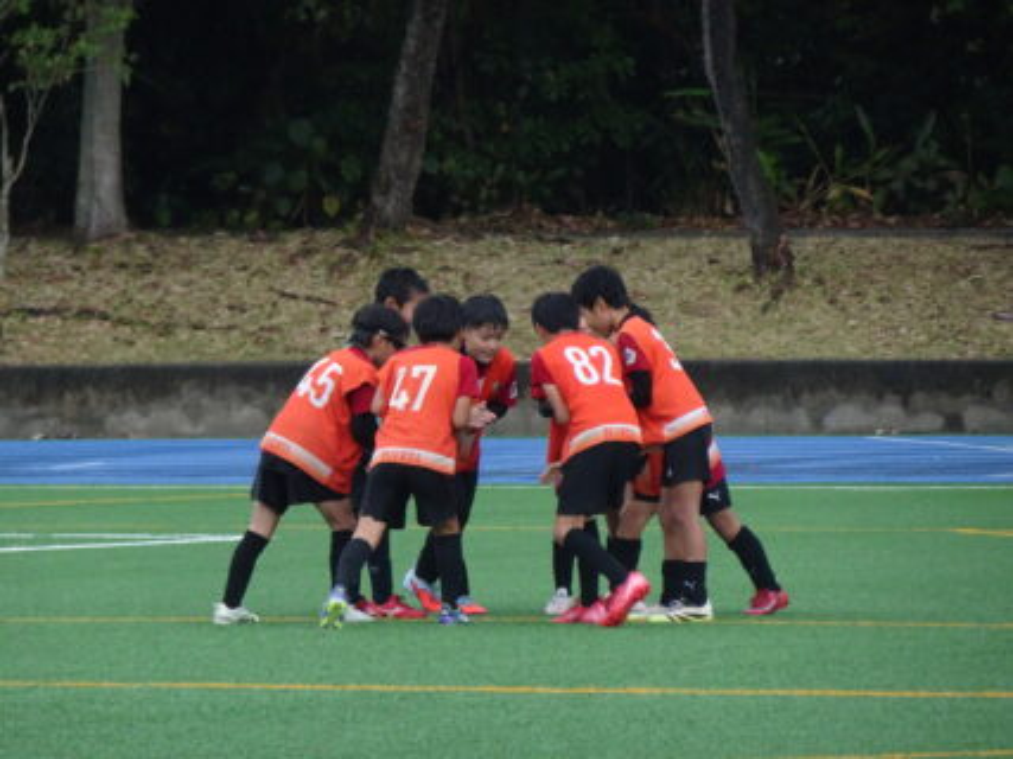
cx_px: 506
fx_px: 12463
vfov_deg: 3.5
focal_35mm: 426
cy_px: 380
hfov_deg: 4.7
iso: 800
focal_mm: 72.78
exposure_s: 1/250
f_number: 6.3
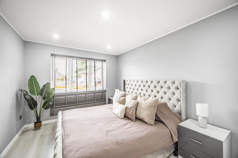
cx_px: 119
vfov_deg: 67.4
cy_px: 79
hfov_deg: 90.0
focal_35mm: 18
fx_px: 119
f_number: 8
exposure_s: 1/5
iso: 80
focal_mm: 18
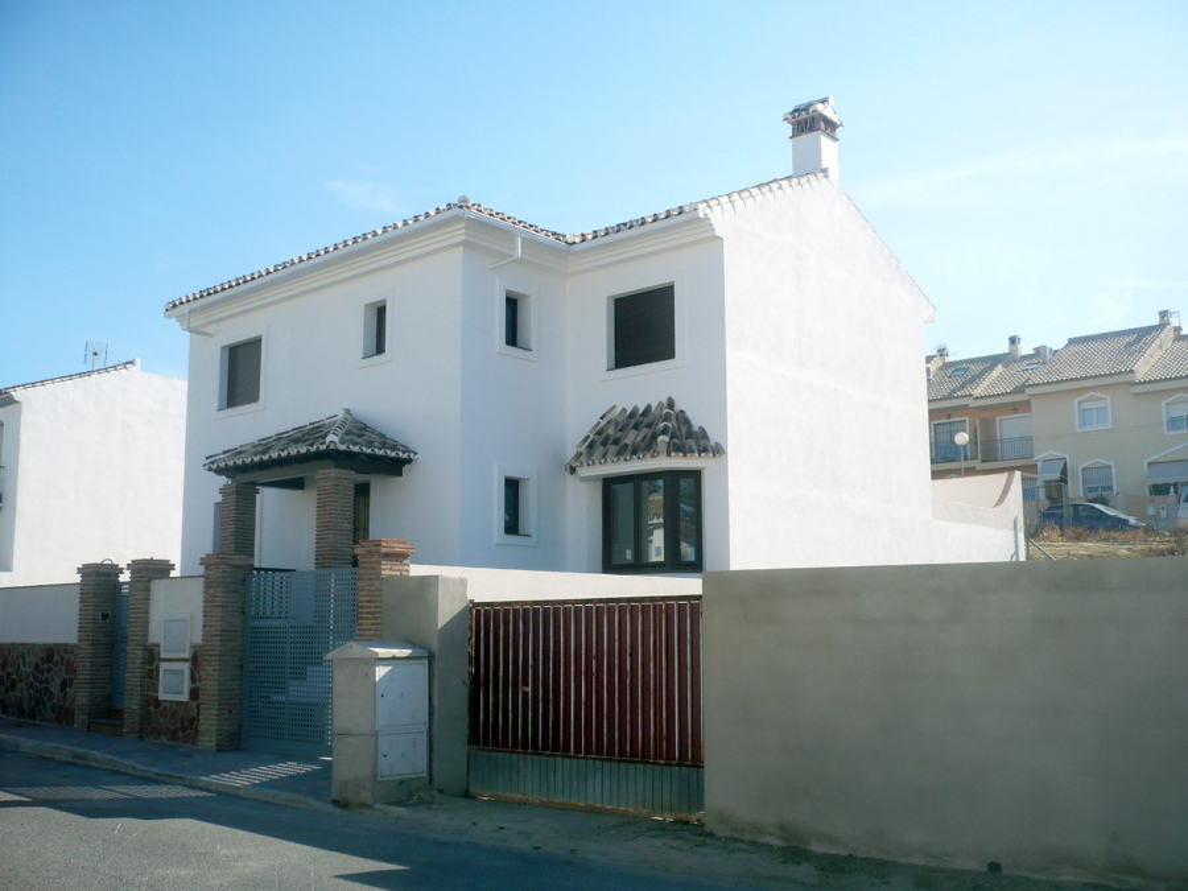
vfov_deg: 40.7
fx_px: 1201
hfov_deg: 52.6
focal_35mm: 35
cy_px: 446
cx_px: 594
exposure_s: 1/160
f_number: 8
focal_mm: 5.8
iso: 100
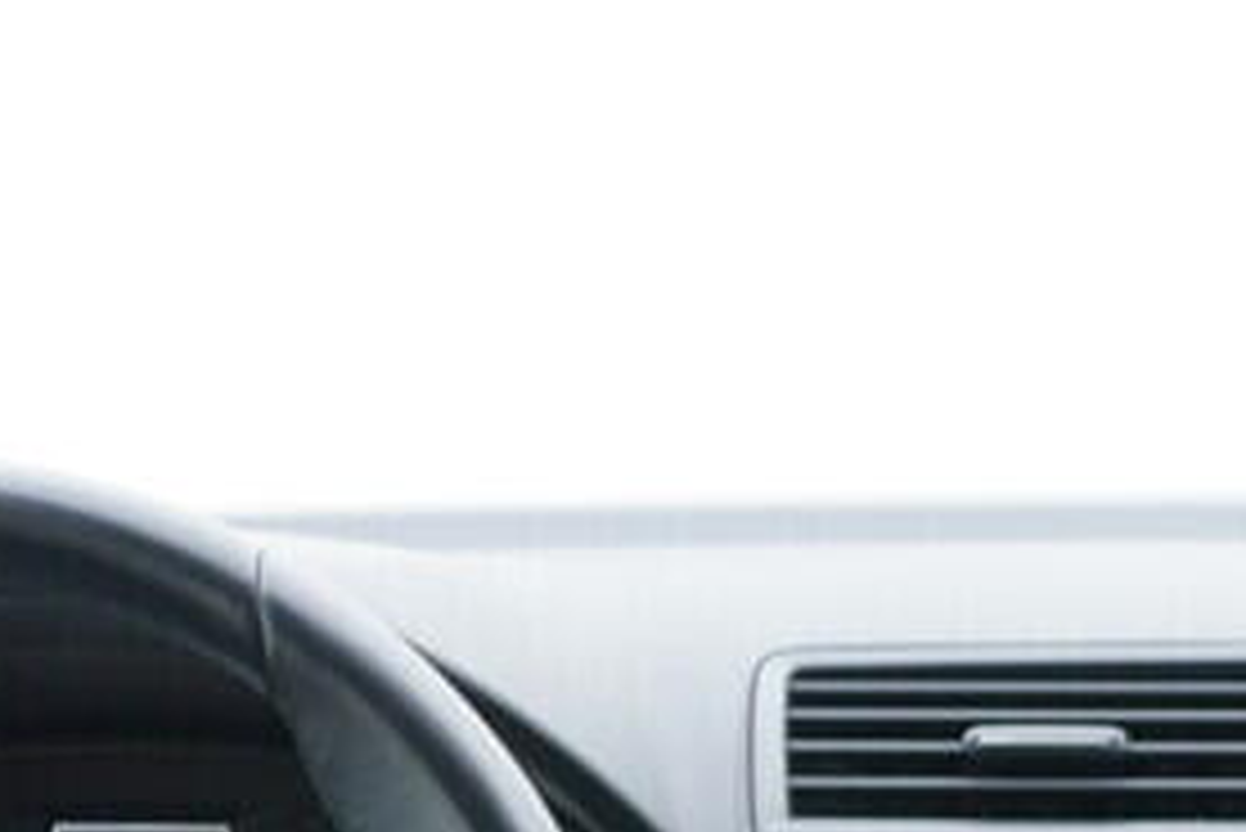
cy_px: 1041
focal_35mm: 133
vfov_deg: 10.1
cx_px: 1197
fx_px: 4605
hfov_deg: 15.2
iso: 200
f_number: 2.8
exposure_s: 1/40
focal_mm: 24
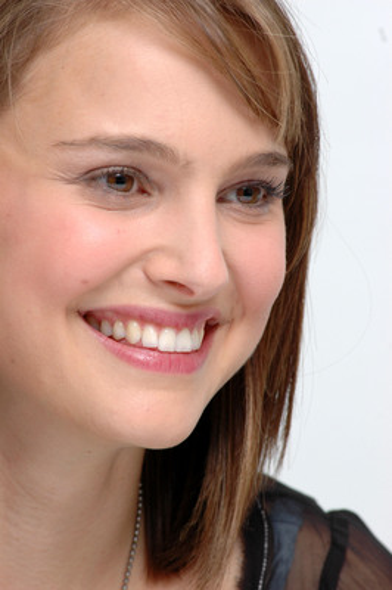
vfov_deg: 6.9
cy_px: 295
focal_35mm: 300
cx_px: 196
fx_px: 4908
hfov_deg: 4.6
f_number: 7.1
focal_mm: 200
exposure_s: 1/250
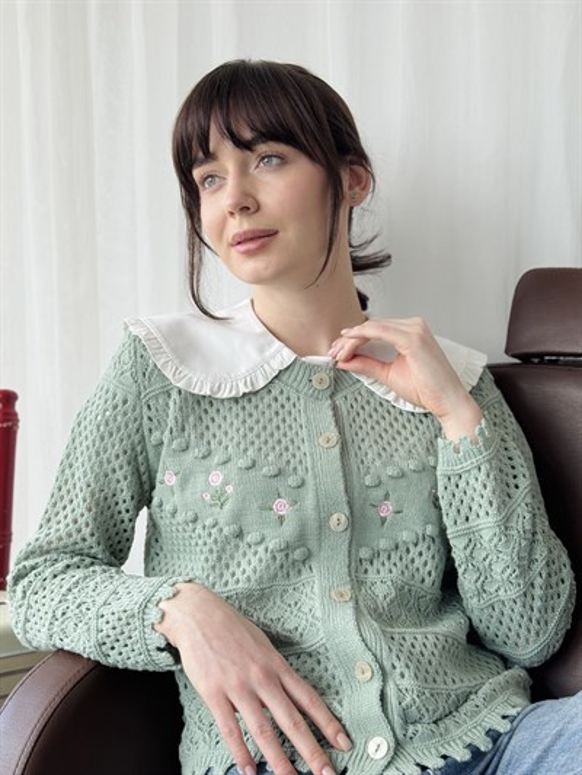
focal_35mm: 48
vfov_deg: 39.6
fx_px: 1076
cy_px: 388
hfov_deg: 30.3
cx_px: 291
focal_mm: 6.76
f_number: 1.78
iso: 64
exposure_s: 1/364
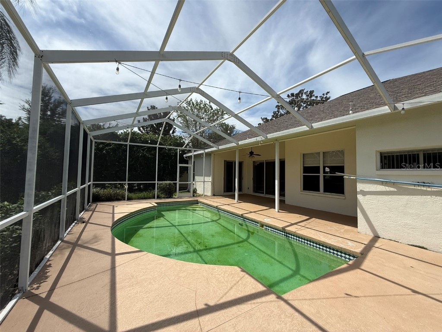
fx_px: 179
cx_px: 221
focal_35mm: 14
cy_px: 166
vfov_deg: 85.7
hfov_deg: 102.1
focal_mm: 2.22
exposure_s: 1/1464
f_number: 2.2
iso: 50
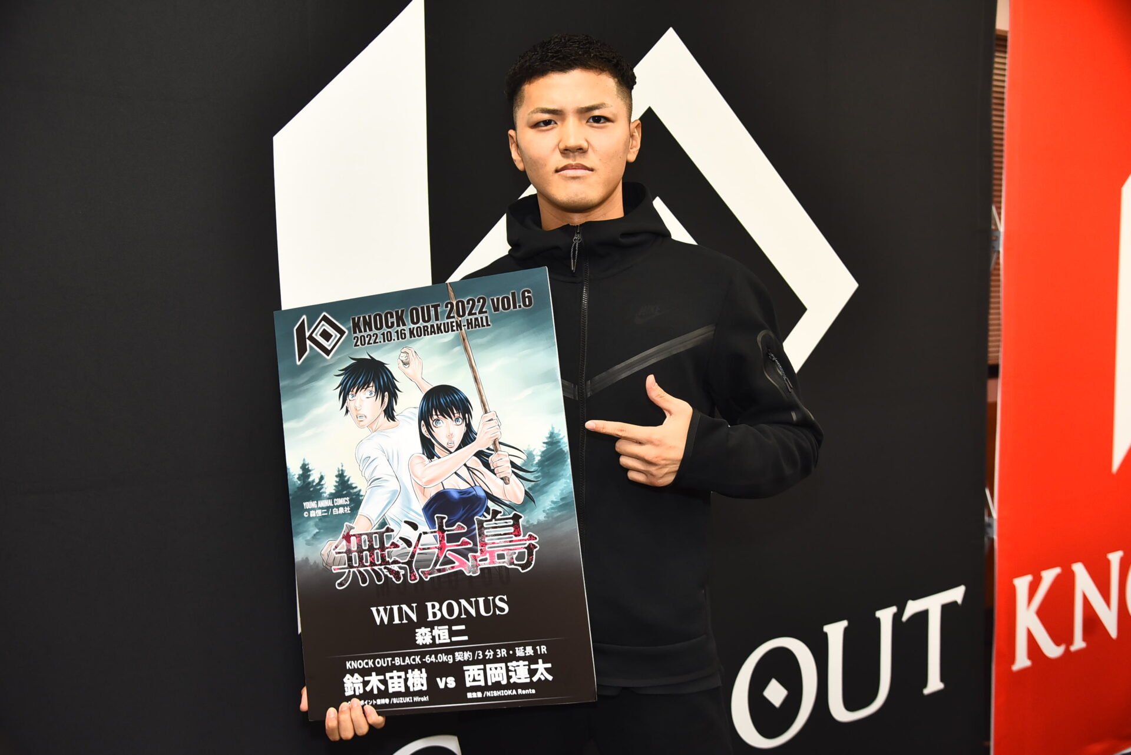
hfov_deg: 61.9
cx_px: 566
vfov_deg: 43.6
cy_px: 378
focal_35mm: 30
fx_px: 943
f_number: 4
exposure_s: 1/125
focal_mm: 30
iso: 1000
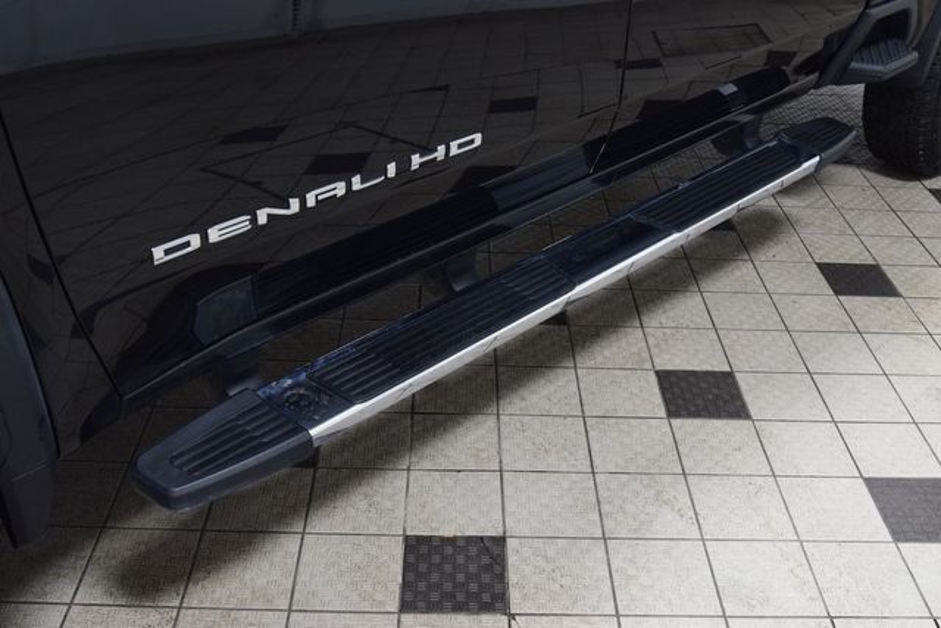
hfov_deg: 49.5
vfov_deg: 34.2
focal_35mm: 39
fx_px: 1020
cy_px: 314
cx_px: 470
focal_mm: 26
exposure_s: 1/15
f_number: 6.3
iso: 900
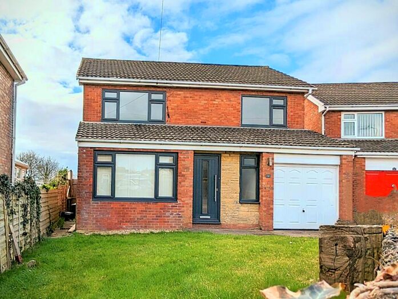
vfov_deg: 78.3
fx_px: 184
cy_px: 150
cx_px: 199
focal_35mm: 16
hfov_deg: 94.4
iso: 52
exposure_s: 1/2326
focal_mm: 2.35
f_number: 2.2
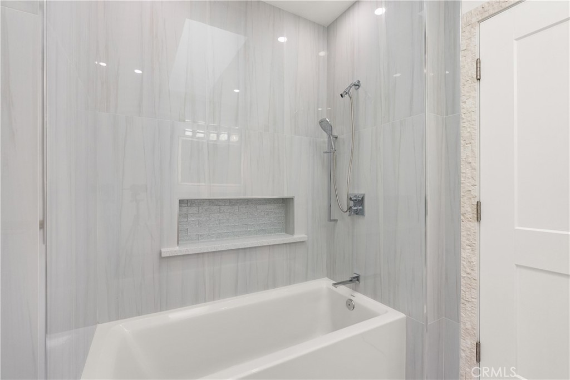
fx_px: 253
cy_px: 190
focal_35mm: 16
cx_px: 285
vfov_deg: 73.8
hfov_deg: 96.7
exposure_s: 1/125
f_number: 9
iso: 640
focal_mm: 16
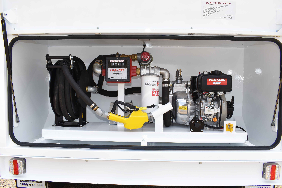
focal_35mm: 27
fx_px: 211
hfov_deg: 67.4
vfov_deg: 47.9
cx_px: 141
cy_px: 94
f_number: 8
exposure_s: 1/200
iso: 100
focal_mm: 18
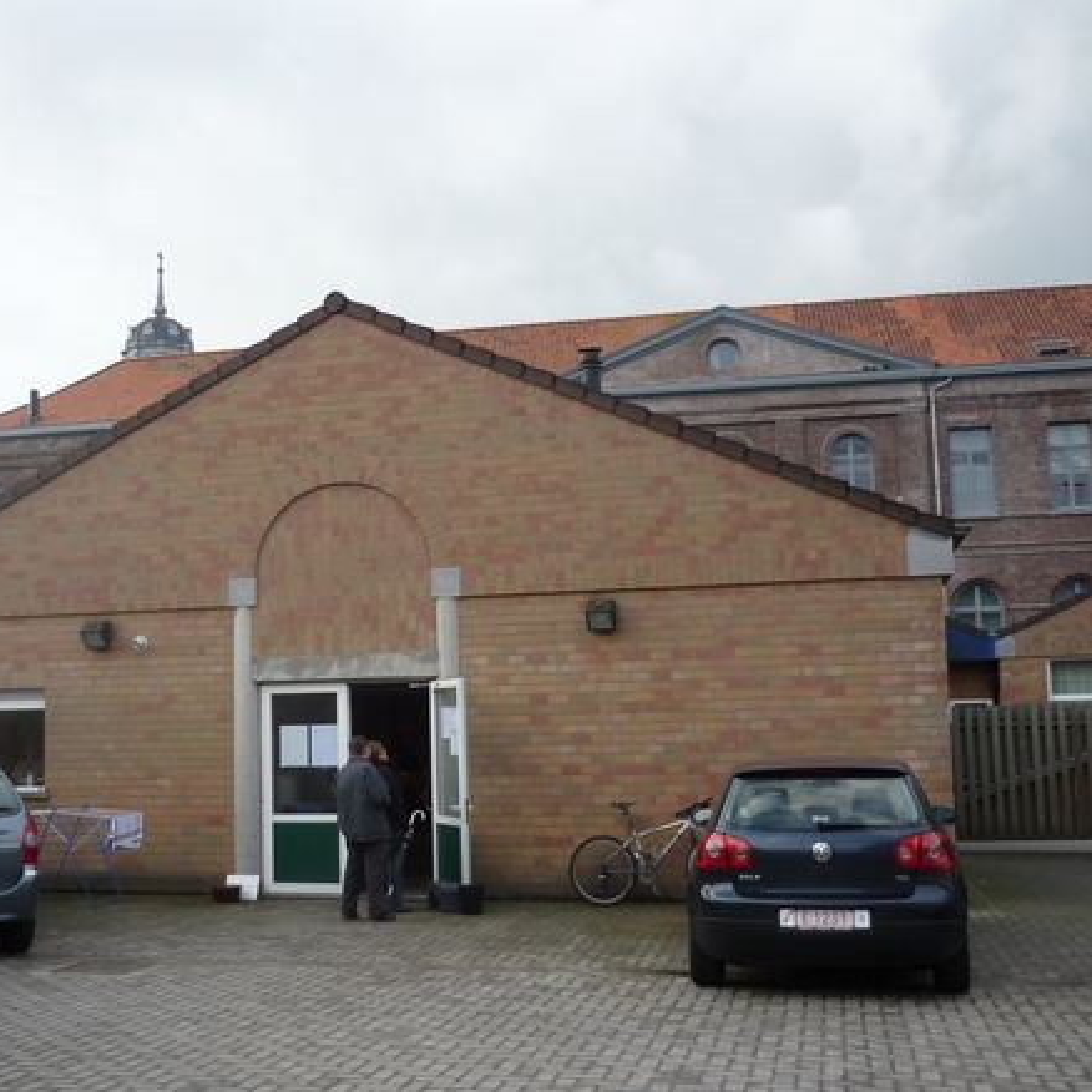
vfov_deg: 41.9
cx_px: 366
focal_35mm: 40
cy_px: 558
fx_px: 1428
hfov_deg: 41.3
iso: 100
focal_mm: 5.5
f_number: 2.8
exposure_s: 1/400
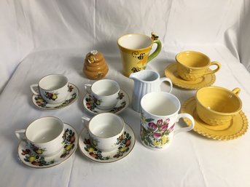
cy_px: 94
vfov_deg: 48.2
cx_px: 125
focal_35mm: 29
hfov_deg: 61.7
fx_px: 209
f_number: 2.2
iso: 40
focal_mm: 4.15
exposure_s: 1/30
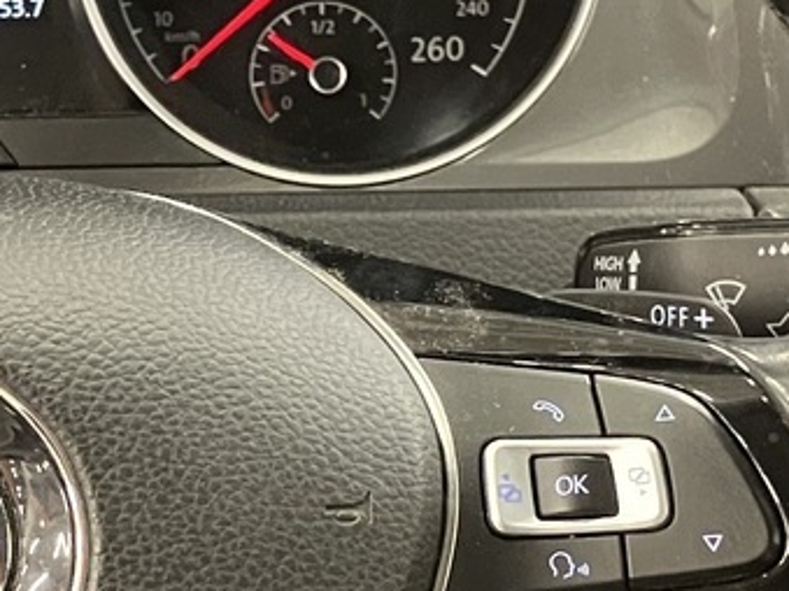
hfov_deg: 16.5
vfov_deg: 12.4
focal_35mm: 119
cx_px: 226
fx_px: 2711
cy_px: 435
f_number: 1.8
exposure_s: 1/30
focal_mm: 3.99
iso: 500
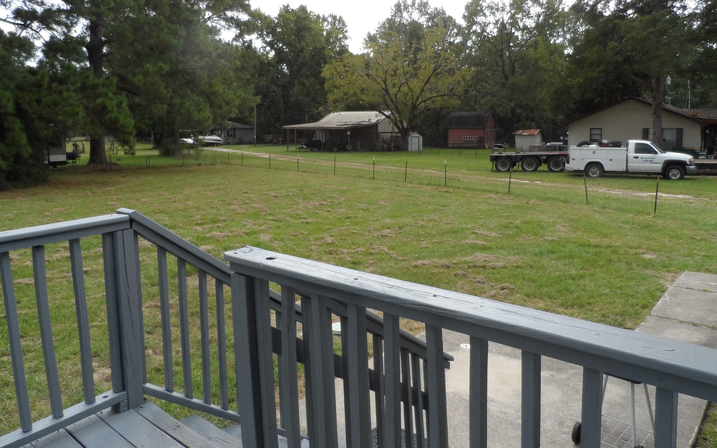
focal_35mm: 26
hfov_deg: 70.4
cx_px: 360
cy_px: 176
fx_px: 508
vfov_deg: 47.3
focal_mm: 4
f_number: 3.2
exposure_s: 1/125
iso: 80
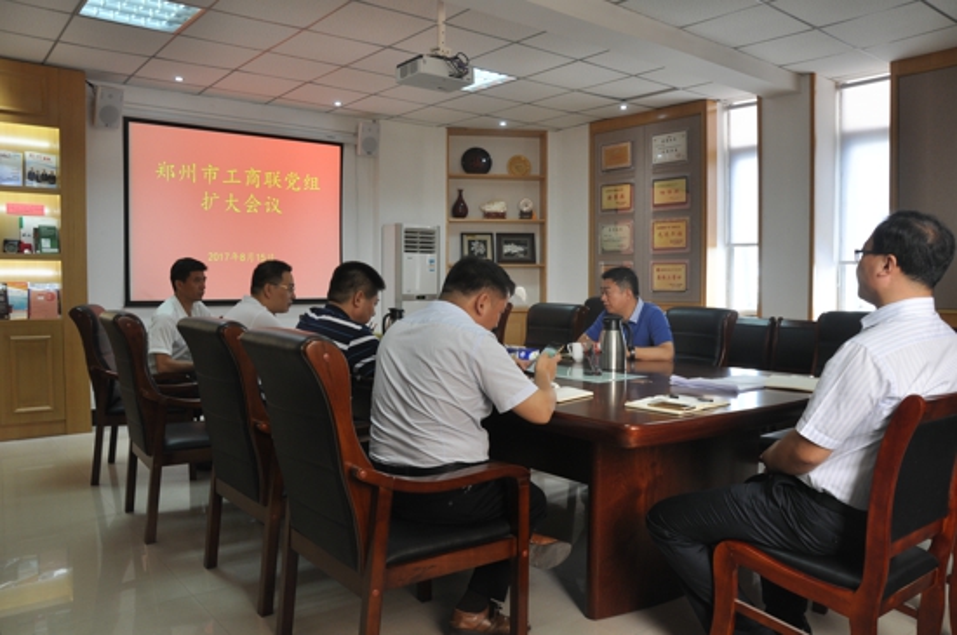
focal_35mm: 27
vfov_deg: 47.8
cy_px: 318
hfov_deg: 67.5
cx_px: 478
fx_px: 717
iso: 360
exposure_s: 1/30
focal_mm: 18
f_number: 5.6
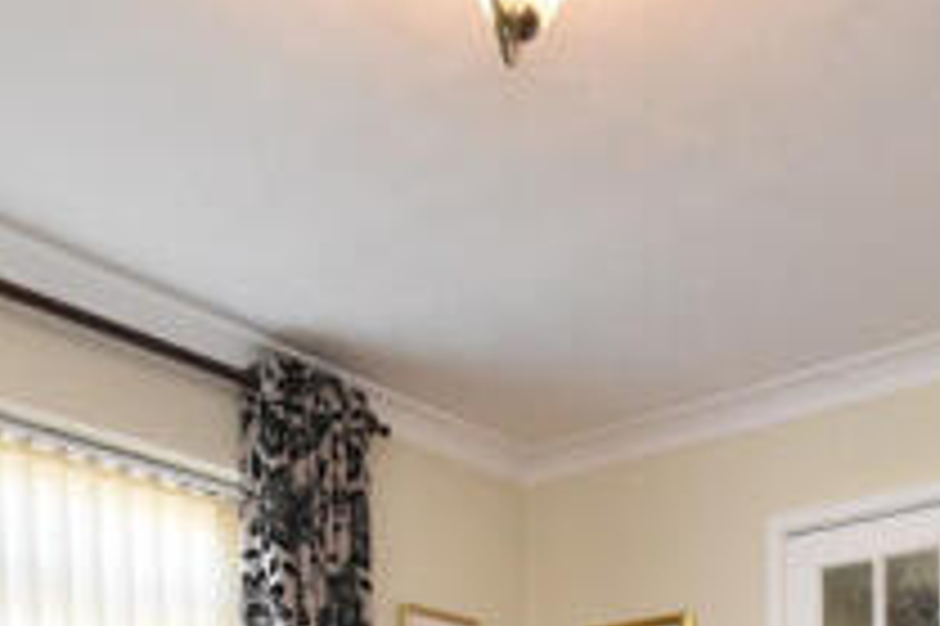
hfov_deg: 40.7
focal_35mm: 47
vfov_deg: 23.1
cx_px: 713
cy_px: 939
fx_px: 1226
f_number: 9
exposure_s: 1/60
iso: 1600
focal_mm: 10
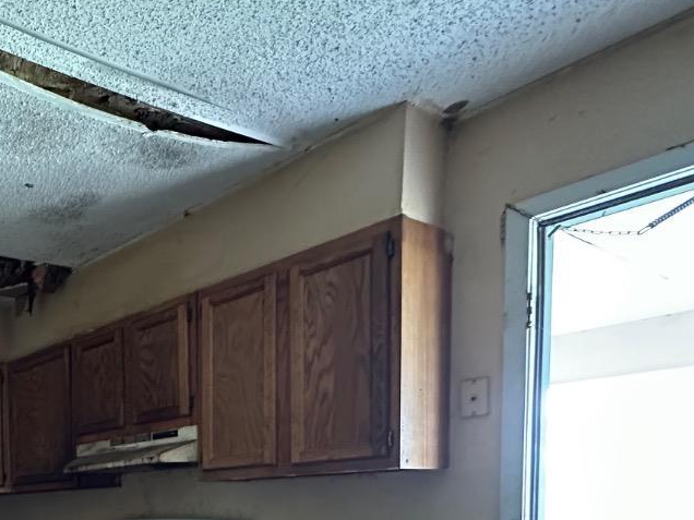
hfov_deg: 44.3
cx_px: -44
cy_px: 549
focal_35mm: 33
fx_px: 662
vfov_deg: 37.2
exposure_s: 1/60
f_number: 2.2
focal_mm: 2.22
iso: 800
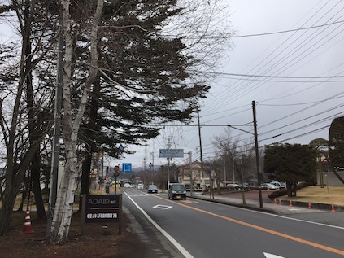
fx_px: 348
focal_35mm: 35
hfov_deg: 52.6
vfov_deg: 40.7
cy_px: 122
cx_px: 158
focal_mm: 4.15
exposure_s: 1/1276
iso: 32
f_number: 2.2
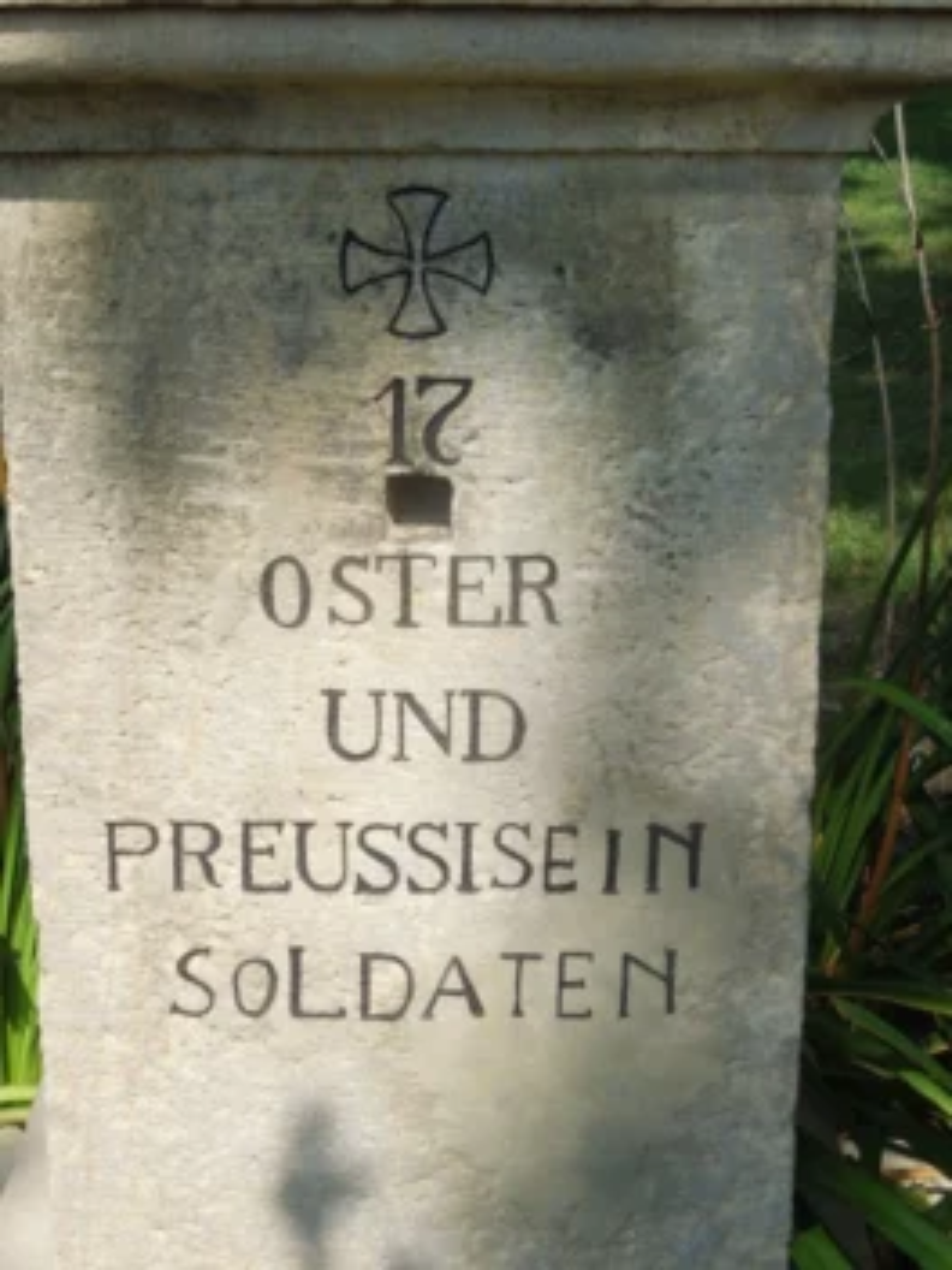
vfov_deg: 28.2
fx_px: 2530
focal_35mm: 69
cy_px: 635
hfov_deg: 21.3
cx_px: 476
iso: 400
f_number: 8.8
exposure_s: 1/500
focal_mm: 12.5
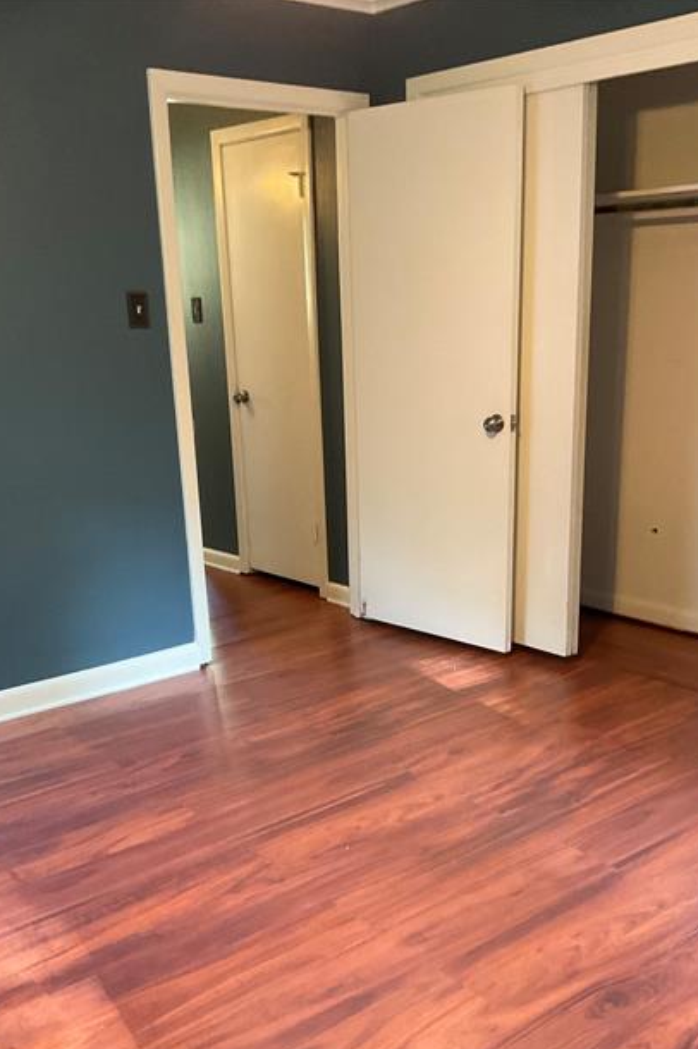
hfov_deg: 35.0
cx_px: 392
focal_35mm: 38
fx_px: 1106
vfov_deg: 50.2
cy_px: 657
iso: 250
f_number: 1.8
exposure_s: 1/60
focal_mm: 3
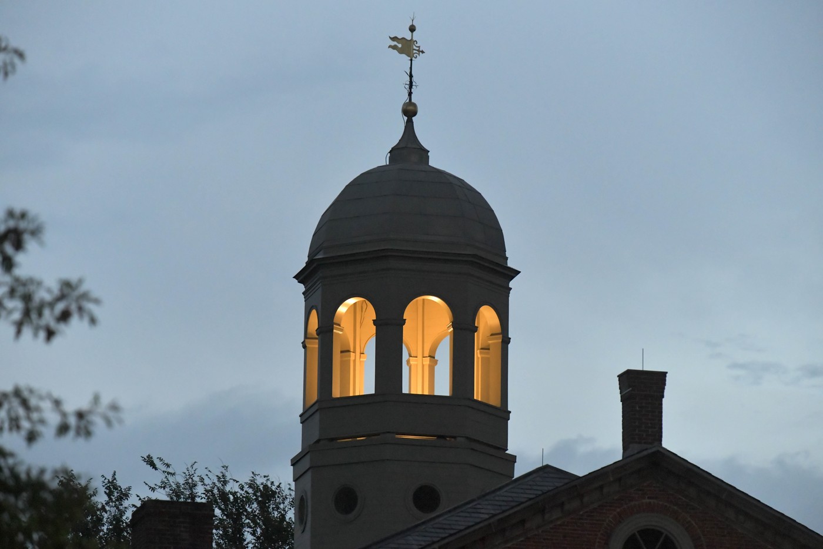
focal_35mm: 220
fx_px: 5028
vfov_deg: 6.2
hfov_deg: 9.4
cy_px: 274
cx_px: 412
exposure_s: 1/320
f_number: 5
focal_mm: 220
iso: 10000
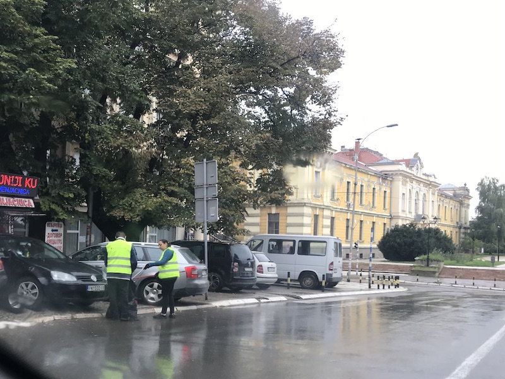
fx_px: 408
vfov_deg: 49.7
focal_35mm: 28
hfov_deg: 63.4
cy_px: 190
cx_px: 252
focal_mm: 3.99
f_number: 1.8
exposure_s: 1/238
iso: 20
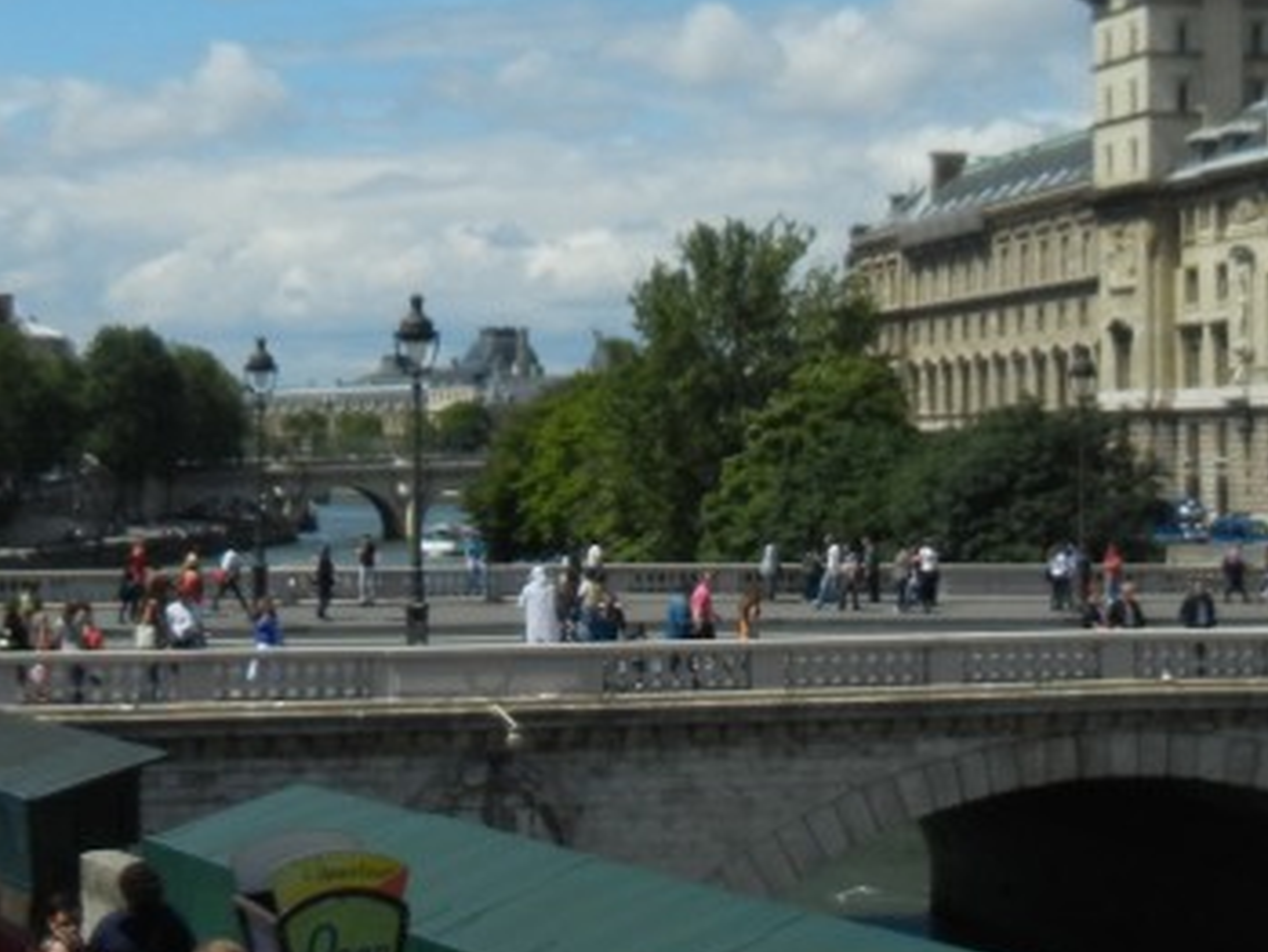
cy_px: 273
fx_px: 3225
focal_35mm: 88
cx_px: 516
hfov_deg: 22.2
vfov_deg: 16.7
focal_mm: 5.4
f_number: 7
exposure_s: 1/724
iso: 160
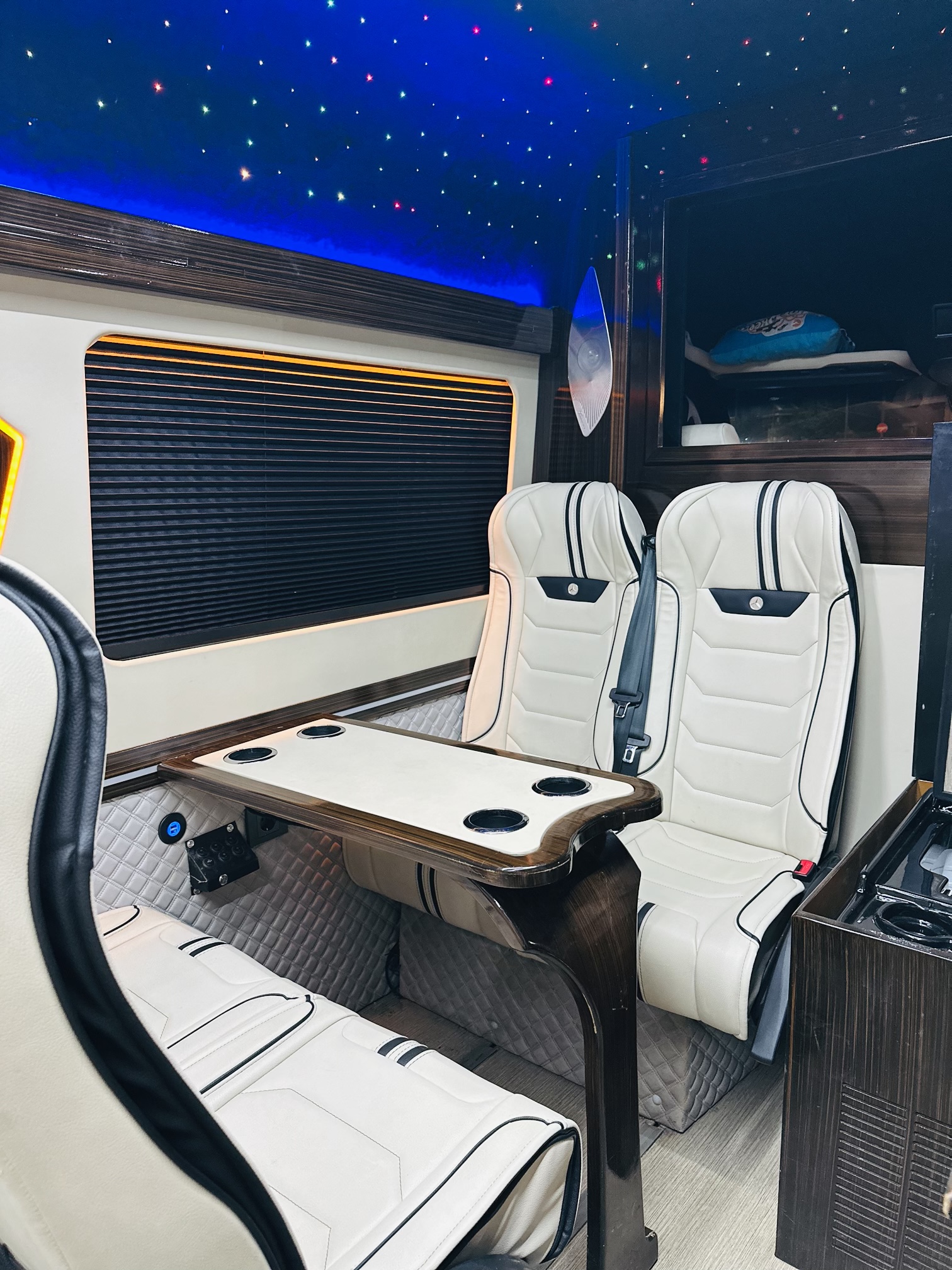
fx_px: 880
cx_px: 476
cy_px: 635
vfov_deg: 71.6
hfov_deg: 56.8
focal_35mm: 24
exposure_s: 1/60
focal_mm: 6.86
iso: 320
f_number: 1.78
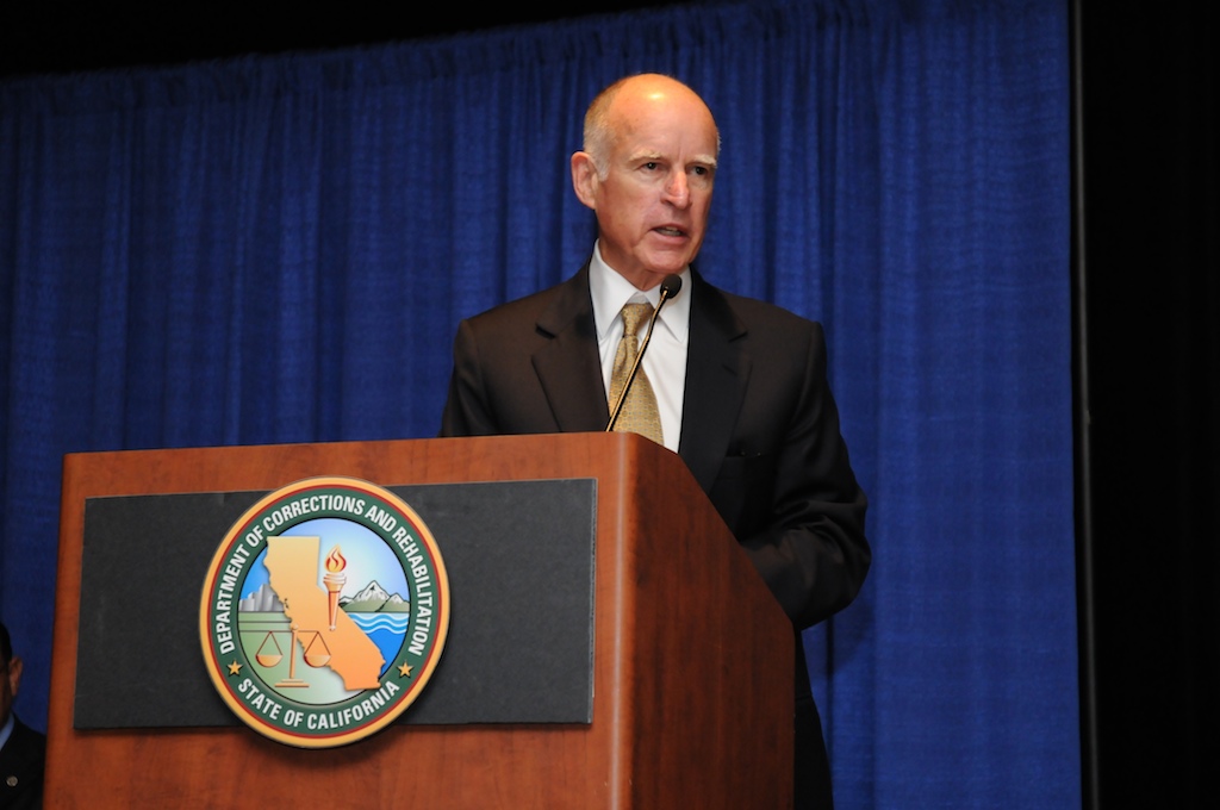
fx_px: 3148
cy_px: 405
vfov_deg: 14.7
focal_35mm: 93
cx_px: 610
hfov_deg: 21.9
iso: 1250
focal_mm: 62
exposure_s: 1/250
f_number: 4.5
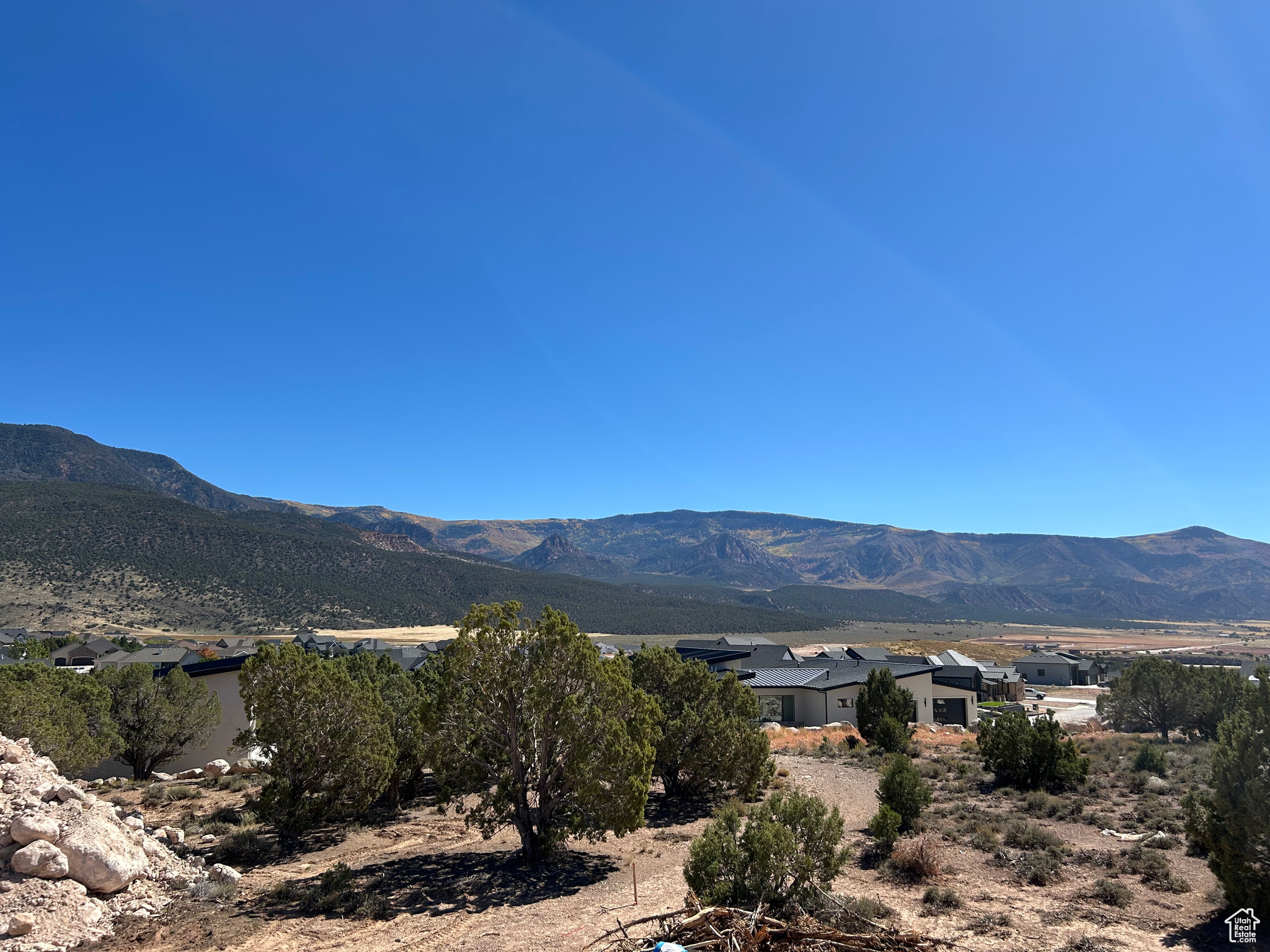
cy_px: 476
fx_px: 954
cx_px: 635
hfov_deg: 67.3
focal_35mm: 26
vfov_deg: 53.1
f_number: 1.5
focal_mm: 5.7
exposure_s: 1/4630
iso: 50
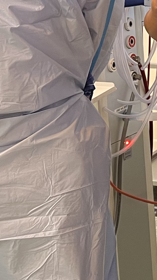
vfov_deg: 20.3
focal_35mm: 102
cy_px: 3
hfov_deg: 11.4
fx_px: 755
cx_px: 231
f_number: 1.5
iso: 125
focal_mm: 5.7
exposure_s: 1/70
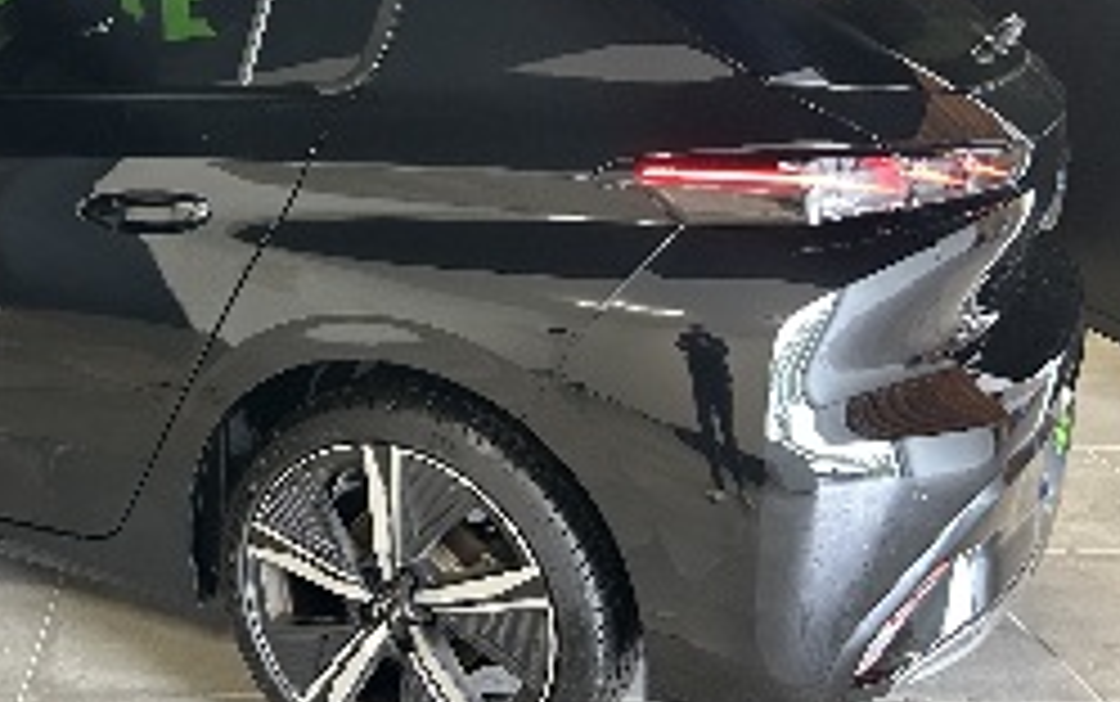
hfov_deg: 41.3
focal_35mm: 46
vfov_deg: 28.0
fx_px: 1405
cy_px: 274
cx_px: 202
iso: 320
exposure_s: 1/50
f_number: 1.5
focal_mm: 5.7
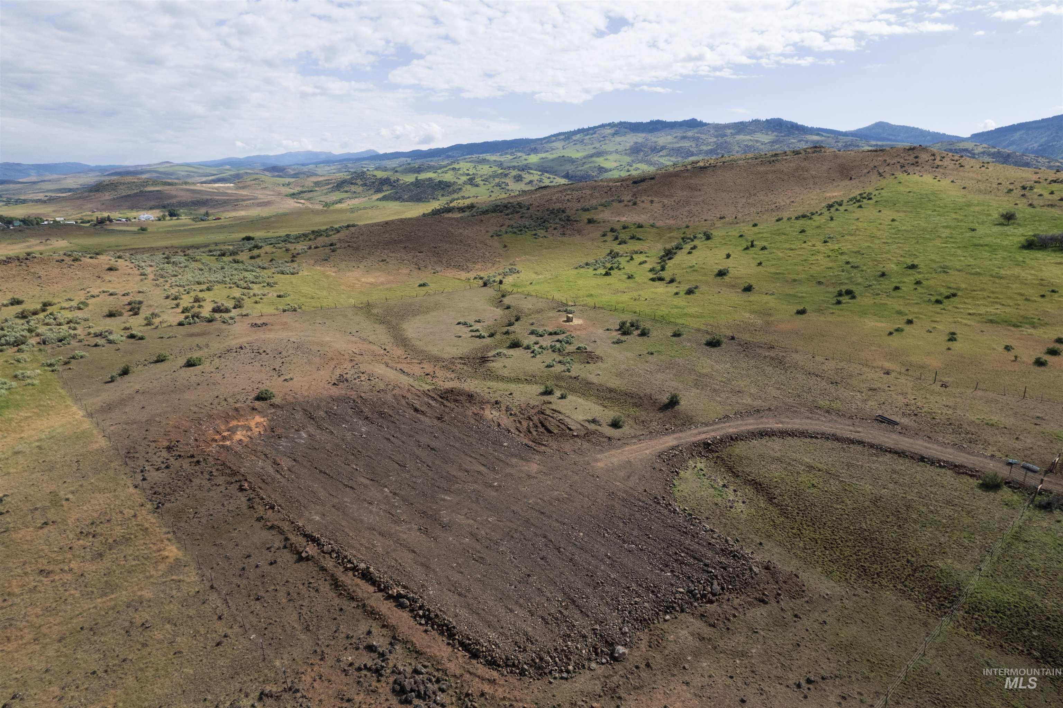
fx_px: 649
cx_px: 532
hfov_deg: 78.6
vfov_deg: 57.2
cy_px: 354
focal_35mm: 22
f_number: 2.8
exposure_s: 1/180
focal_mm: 8.38
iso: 200
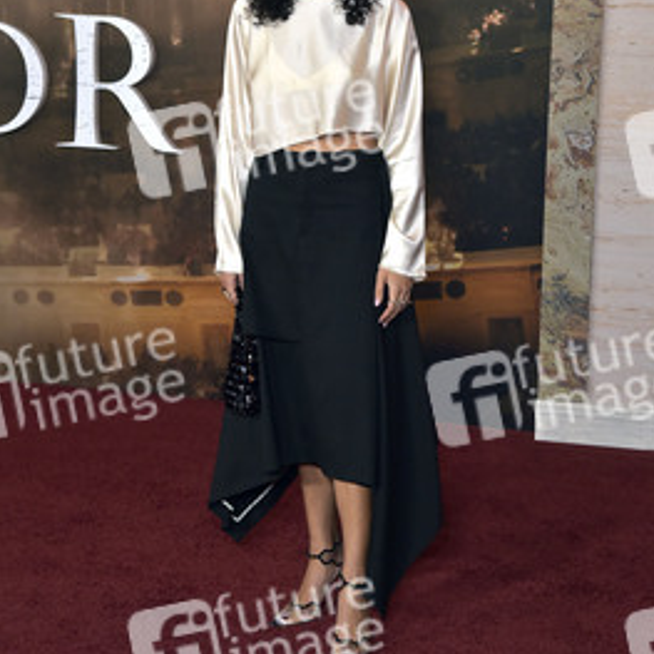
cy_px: 264
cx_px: 329
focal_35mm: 84
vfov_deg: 20.6
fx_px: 1795
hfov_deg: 20.6
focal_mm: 65
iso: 1000
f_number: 5.6
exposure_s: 1/250
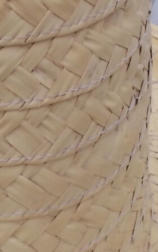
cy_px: 145
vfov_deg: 21.0
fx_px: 682
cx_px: -14
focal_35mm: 99
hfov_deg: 13.0
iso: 80
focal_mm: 4.6
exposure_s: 1/100
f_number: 3.2
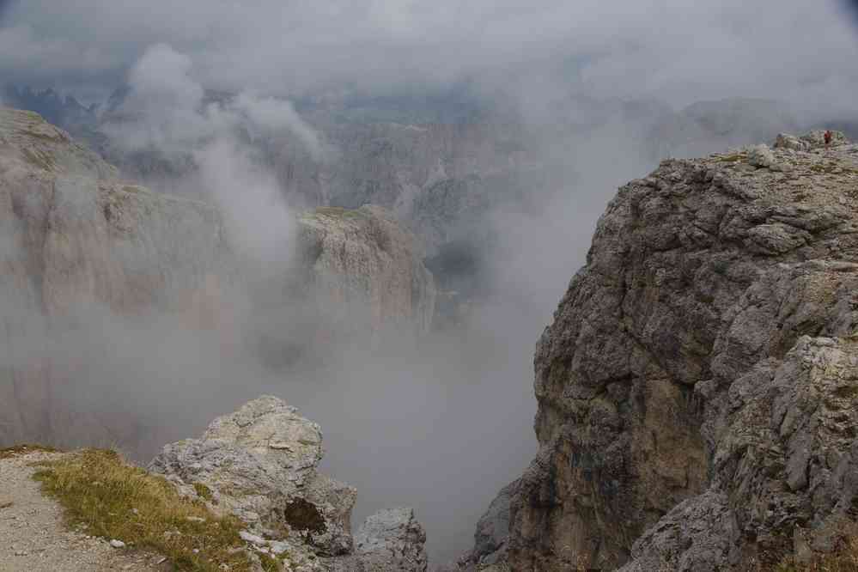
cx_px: 429
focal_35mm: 38
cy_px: 286
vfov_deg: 35.5
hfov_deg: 51.3
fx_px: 894
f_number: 11
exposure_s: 1/60
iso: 200
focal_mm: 25
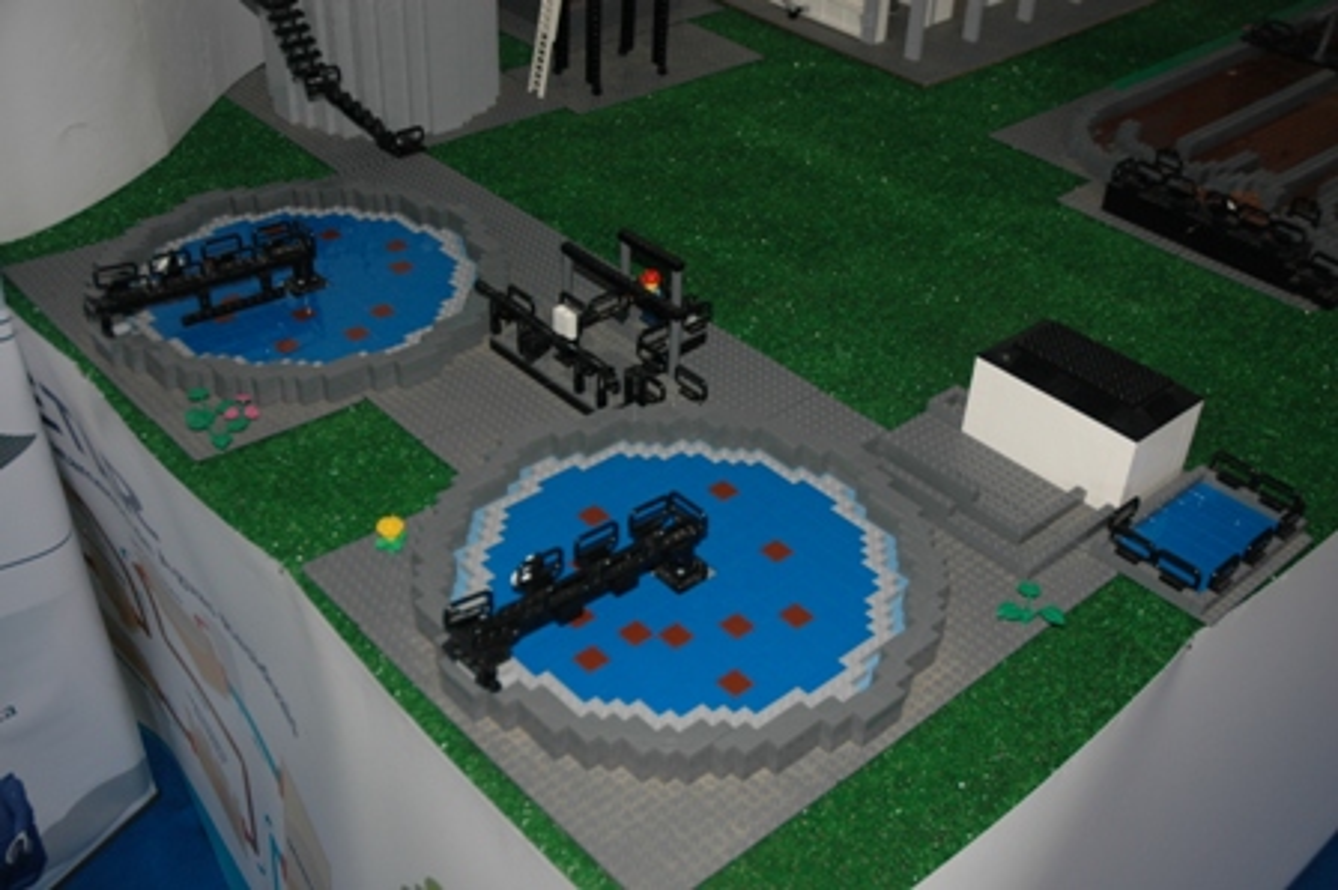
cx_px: 669
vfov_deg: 33.0
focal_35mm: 40
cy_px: 445
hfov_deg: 48.0
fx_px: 1504
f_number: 3.8
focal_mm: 27
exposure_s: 1/60
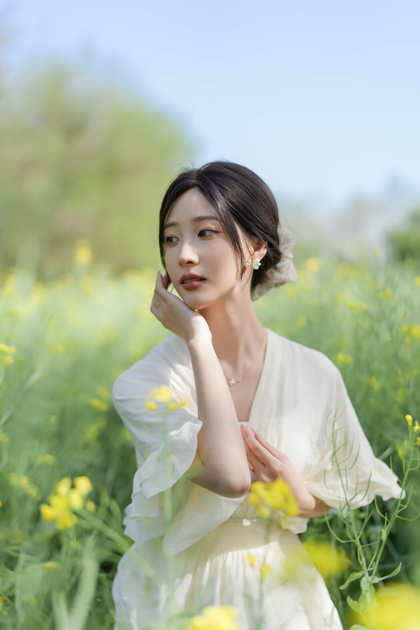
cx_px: 210
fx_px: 875
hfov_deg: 27.0
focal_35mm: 50
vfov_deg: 39.6
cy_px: 315
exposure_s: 1/1600
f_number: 1.6
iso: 80
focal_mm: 50
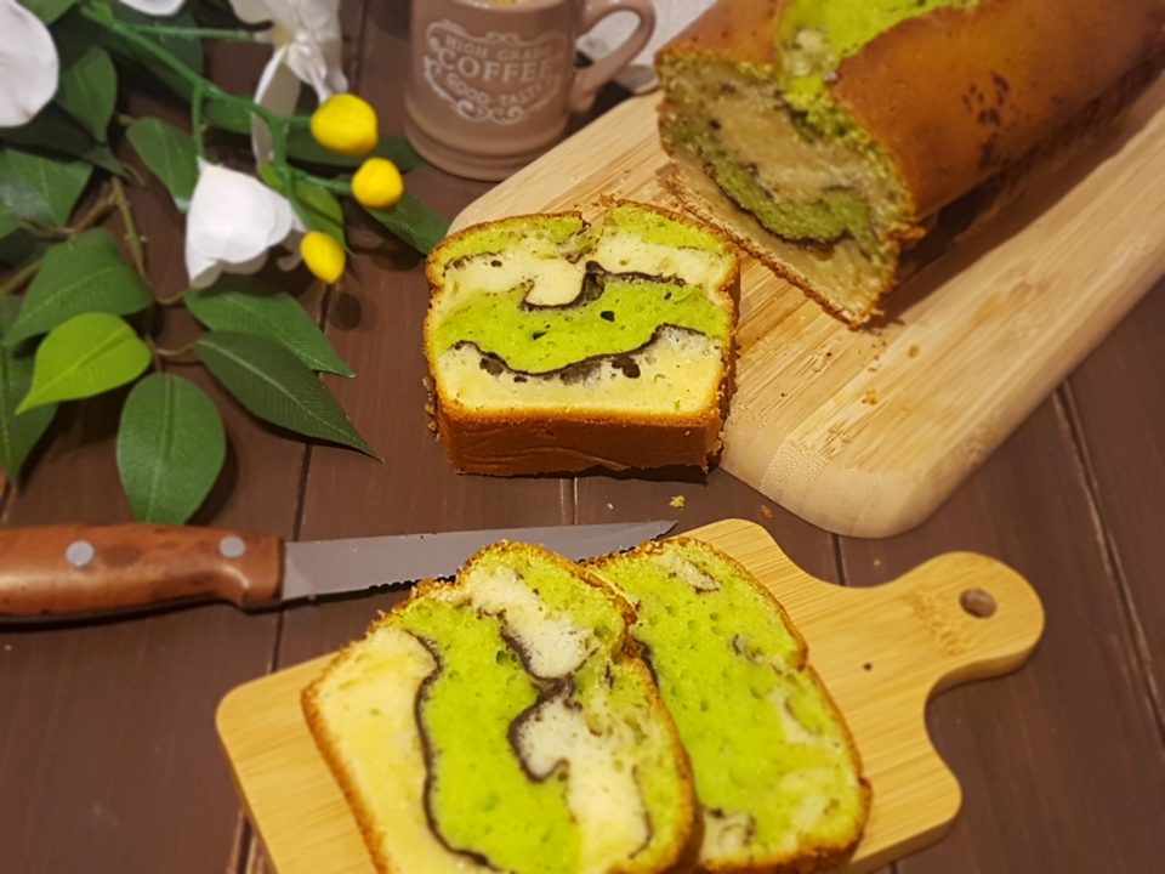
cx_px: 582
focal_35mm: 26
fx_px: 875
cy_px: 437
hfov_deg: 67.3
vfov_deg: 53.1
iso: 250
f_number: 1.7
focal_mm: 4.2
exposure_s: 1/20
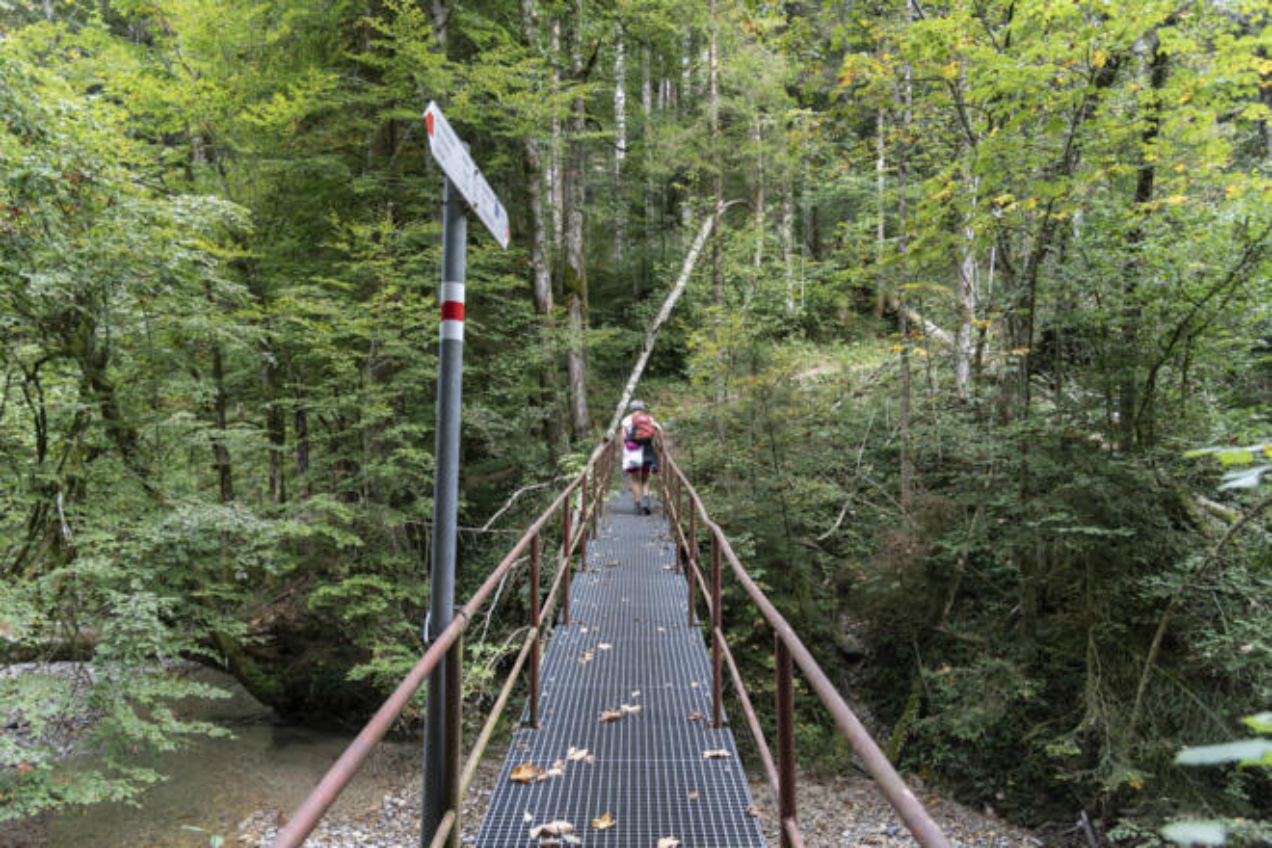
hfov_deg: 73.7
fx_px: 848
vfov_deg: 53.1
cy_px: 424
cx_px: 636
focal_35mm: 24
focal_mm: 24
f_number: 4
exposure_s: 1/160
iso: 400
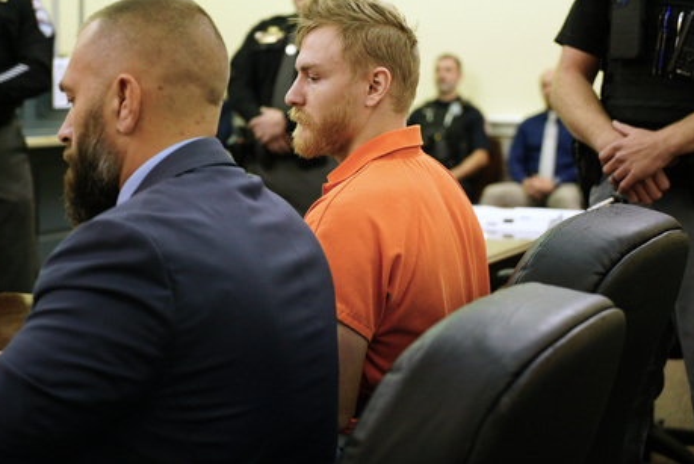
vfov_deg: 17.5
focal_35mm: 78
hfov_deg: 26.0
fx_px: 1505
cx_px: 321
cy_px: 209
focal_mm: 70
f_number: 4
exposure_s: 1/60
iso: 4000
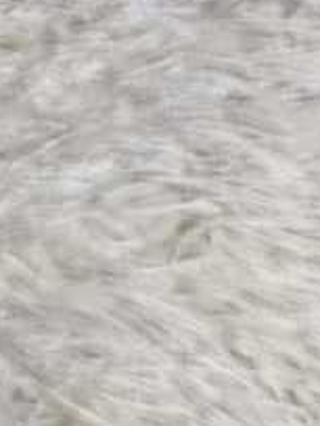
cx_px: -489
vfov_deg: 10.1
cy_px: -466
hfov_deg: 7.6
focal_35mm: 180
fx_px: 2219
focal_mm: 5.4
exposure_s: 1/100
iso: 400
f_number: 1.8
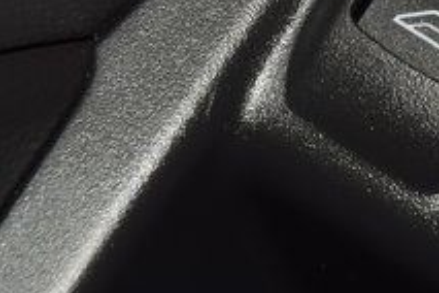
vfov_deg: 4.4
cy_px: -22
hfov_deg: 6.5
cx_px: 493
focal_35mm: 315
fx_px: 3841
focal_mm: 70
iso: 100
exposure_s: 1/125
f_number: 8
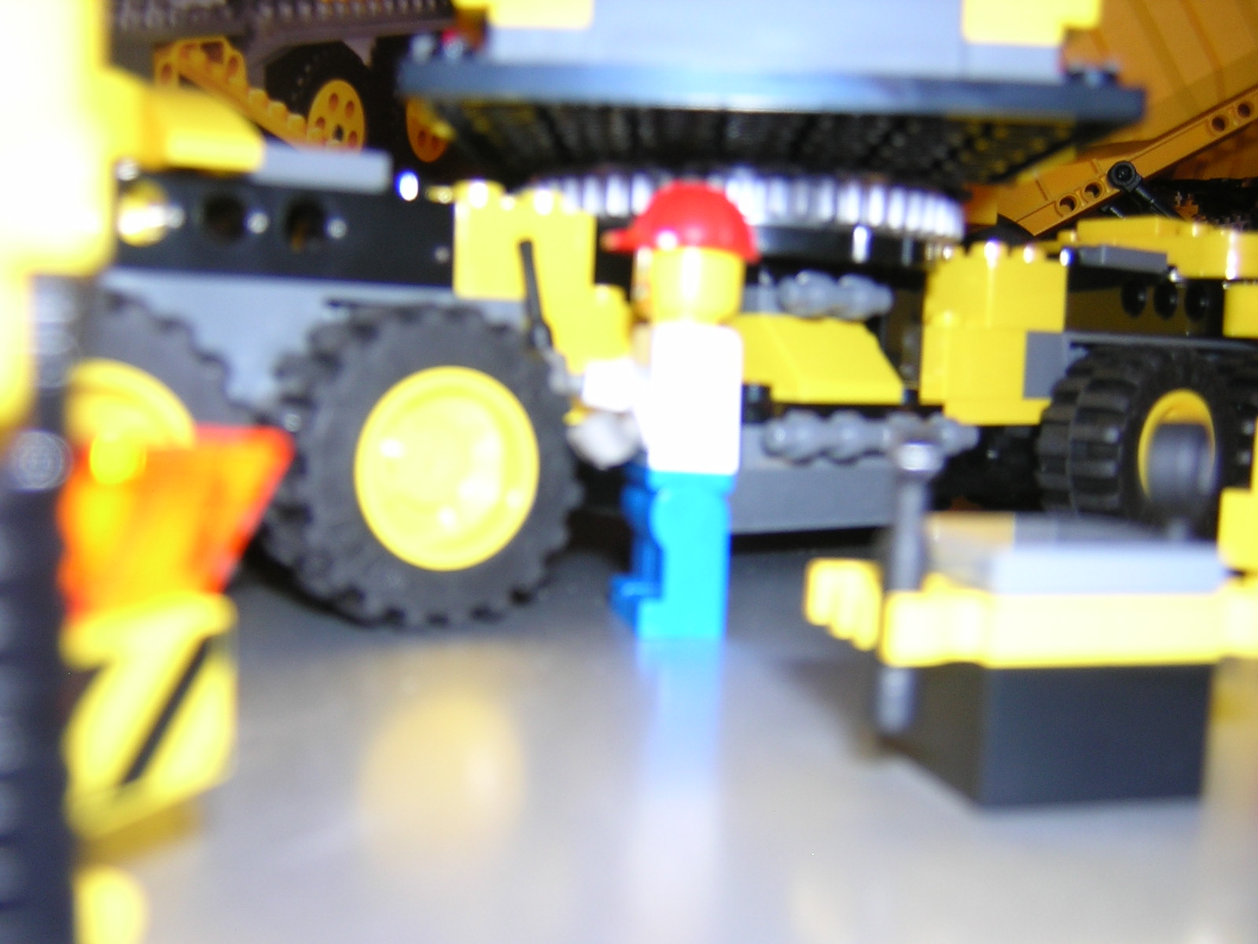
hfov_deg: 51.4
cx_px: 629
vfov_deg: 39.7
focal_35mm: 36
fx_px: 1308
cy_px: 472
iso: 100
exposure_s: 1/60.1
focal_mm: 4.7
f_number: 2.6
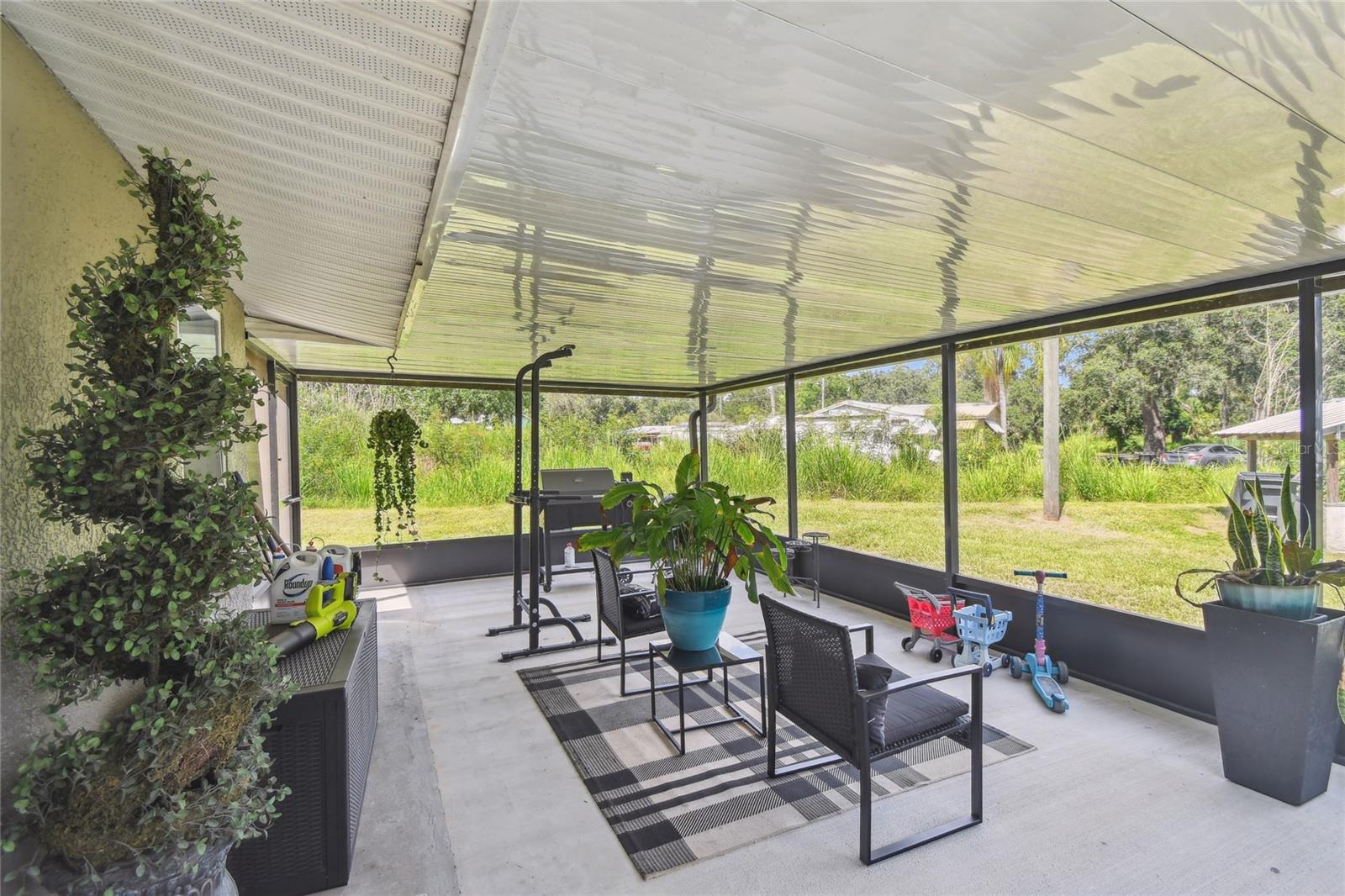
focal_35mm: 15
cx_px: 672
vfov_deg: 77.3
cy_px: 448
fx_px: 560
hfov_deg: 100.4
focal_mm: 10
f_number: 7.1
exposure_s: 1/30
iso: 100
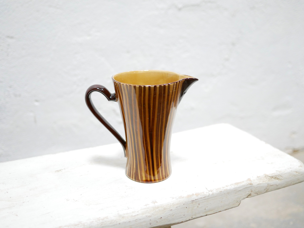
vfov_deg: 36.0
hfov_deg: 46.8
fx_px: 351
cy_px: 114
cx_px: 152
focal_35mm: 40
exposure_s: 1/60
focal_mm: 20
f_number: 1.7
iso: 1250
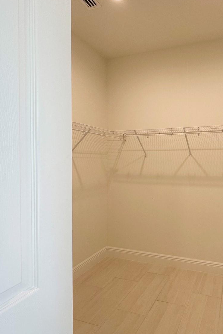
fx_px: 195
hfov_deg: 55.0
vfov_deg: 81.2
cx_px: 181
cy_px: 163
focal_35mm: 21
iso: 80
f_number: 2.2
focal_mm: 2.22
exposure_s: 1/120
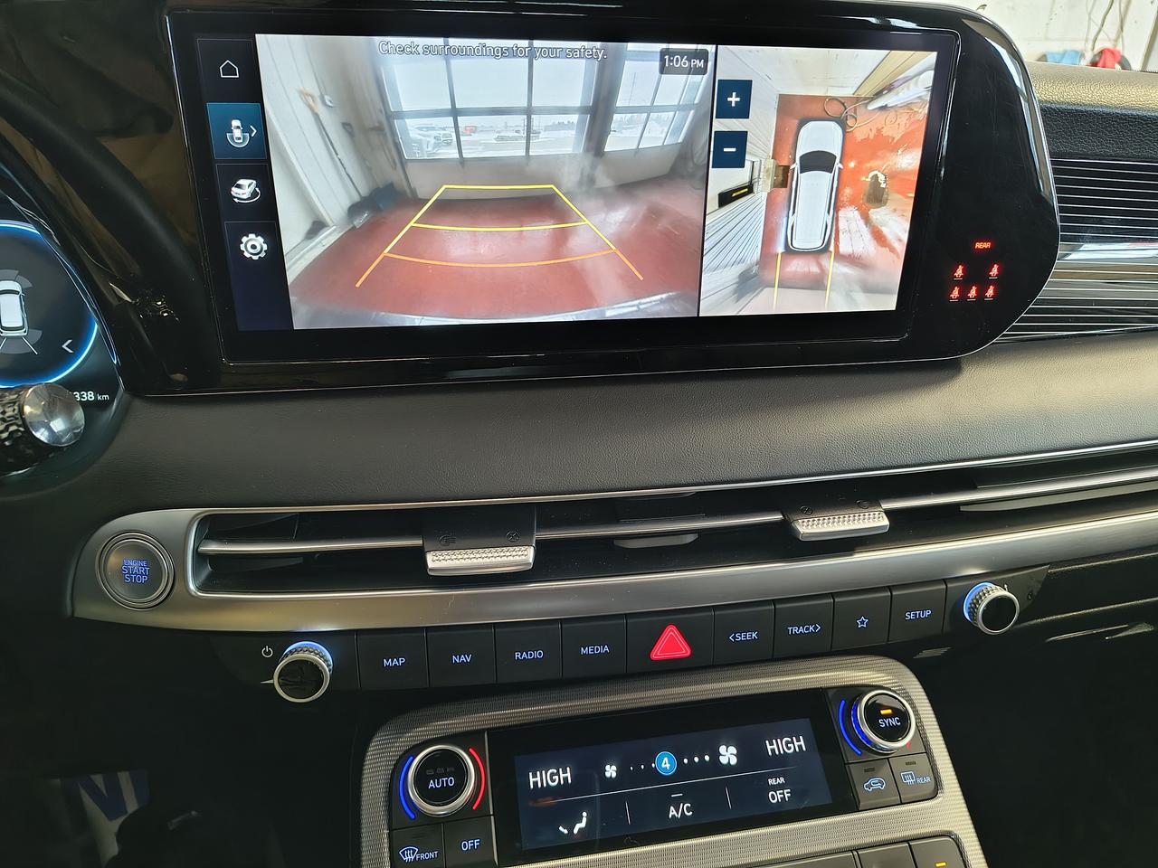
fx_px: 803
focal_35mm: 24
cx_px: 579
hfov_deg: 71.6
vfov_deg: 56.8
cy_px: 434
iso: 894
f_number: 1.8
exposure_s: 1/60
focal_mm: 5.56
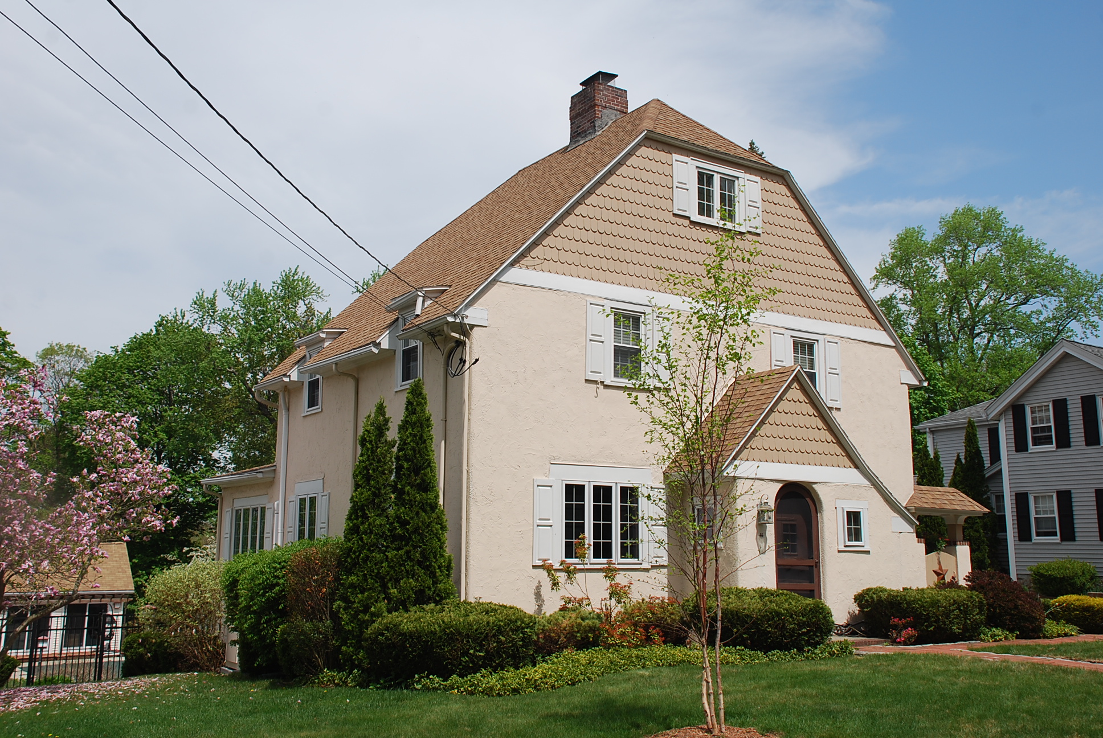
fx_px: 1104
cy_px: 369
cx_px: 552
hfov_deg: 53.1
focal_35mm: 36
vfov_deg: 37.0
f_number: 9
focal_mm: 24
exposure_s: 1/320
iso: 100
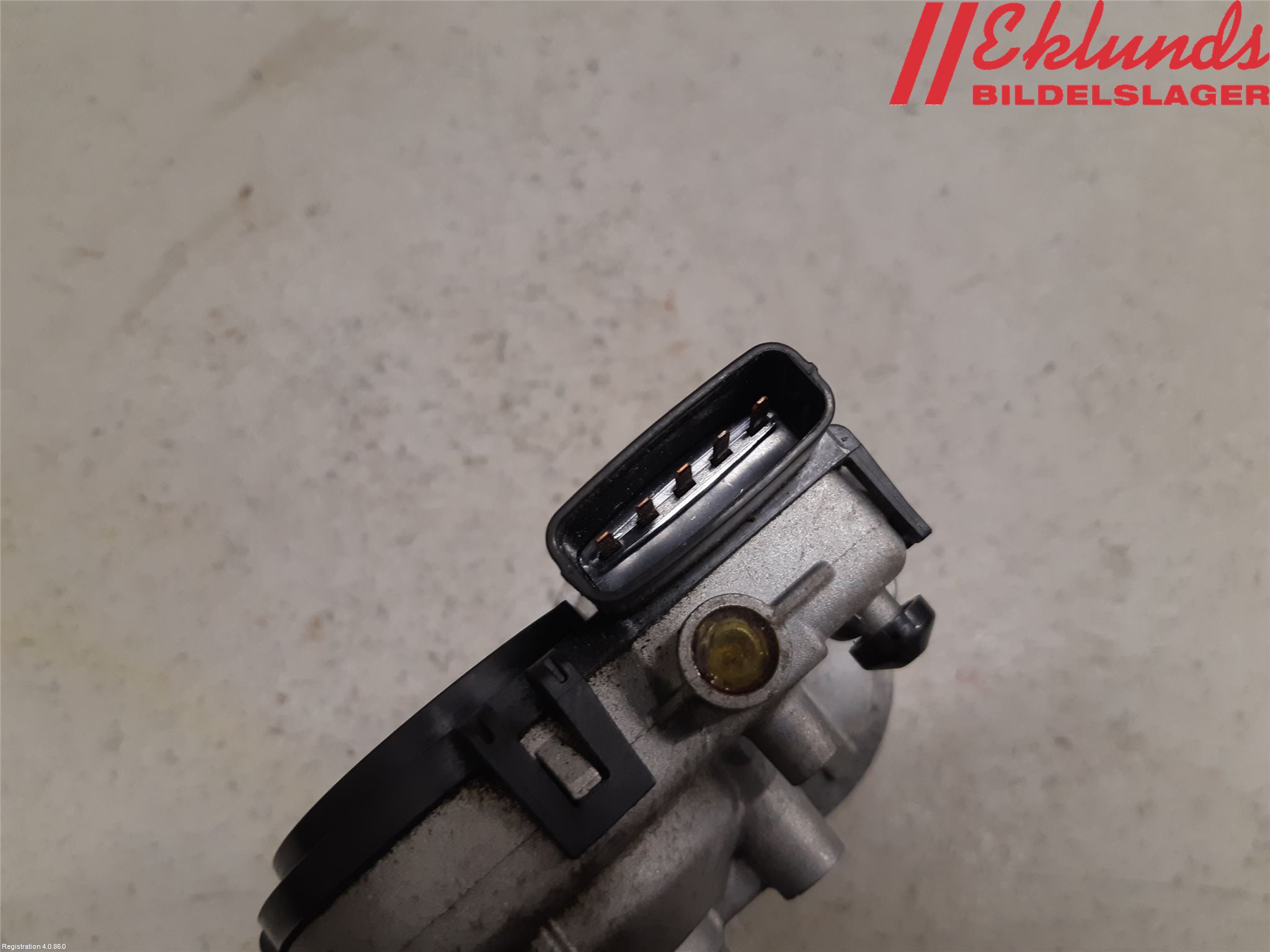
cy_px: 476
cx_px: 635
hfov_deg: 67.3
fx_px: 954
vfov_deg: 53.1
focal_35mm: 26
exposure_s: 1/50
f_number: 1.7
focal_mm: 3.93
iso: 125
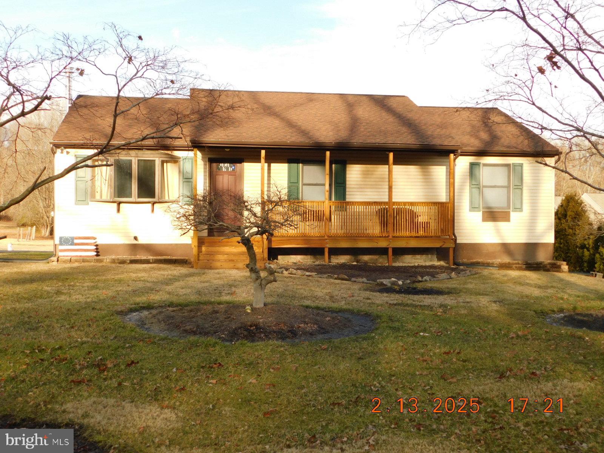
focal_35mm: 40
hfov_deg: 46.8
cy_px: 226
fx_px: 698
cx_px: 302
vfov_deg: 36.0
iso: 125
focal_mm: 7.1
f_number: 3.6
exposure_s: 1/320
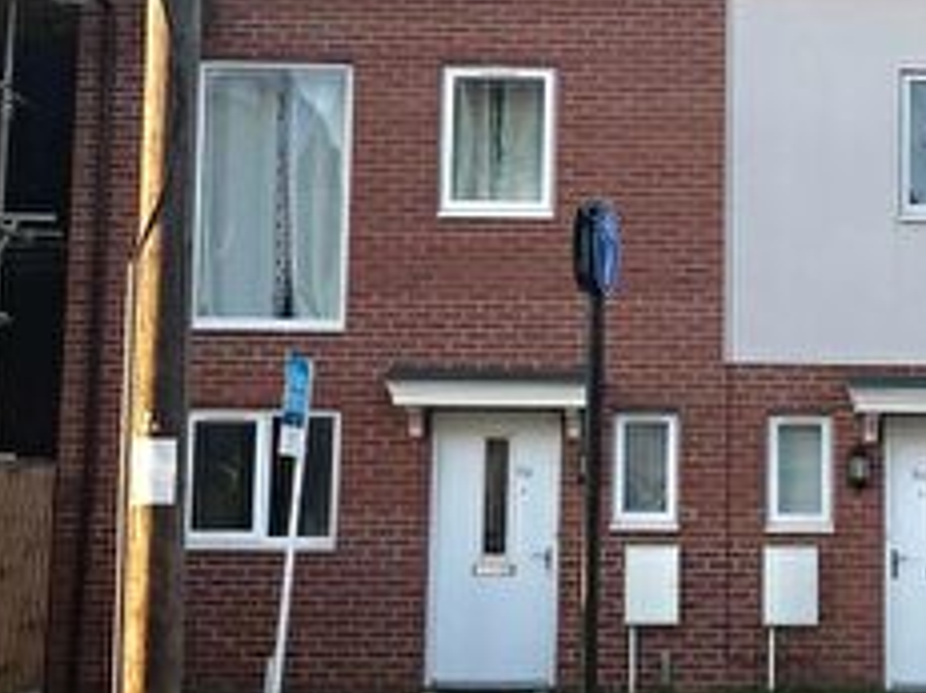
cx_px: 750
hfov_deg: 22.7
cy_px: 242
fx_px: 2273
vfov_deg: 17.3
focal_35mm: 85
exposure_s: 1/447
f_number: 1.8
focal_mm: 3.99
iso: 20
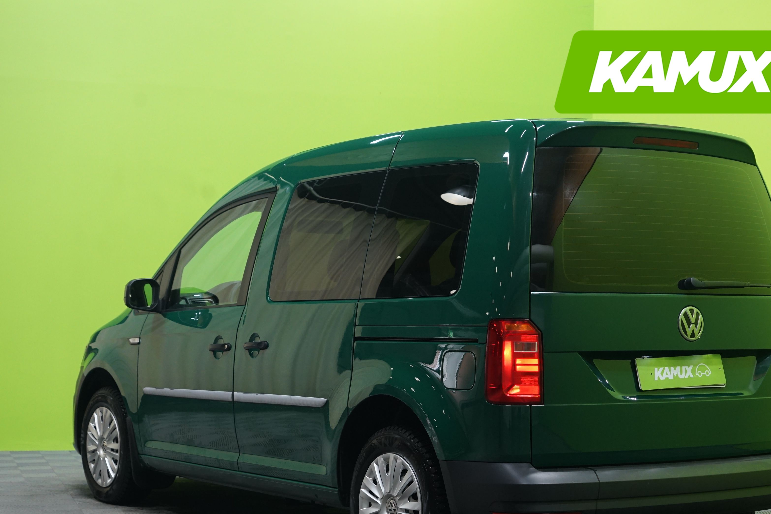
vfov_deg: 19.7
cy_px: 322
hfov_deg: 29.2
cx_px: 433
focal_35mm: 69
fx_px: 1478
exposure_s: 1/25
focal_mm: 55
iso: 1000
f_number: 5.6
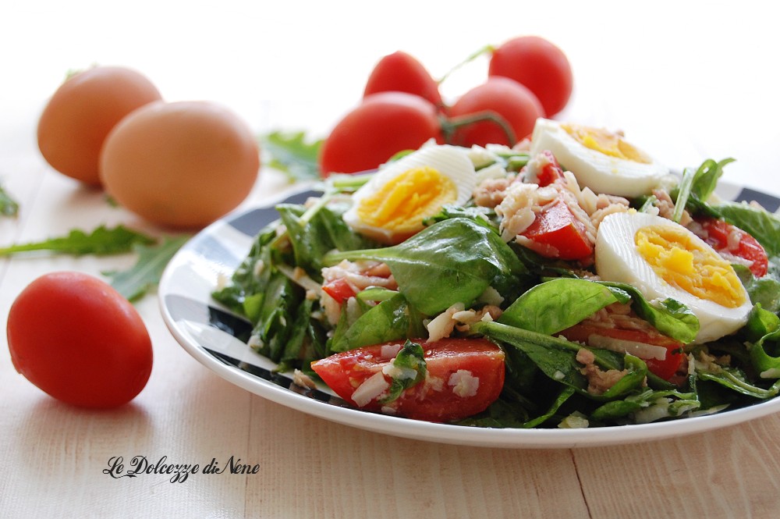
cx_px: 390
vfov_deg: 16.5
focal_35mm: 82
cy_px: 260
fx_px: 1786
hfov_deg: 24.6
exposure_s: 1/60
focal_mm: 55
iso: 450
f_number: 5.6
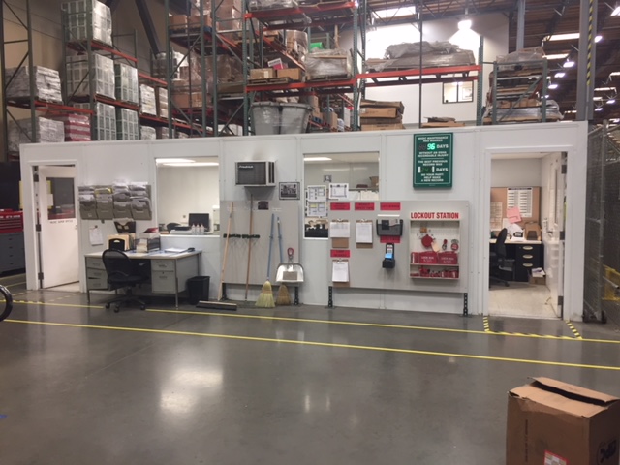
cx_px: 310
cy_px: 232
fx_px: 519
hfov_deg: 61.7
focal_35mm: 29
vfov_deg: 48.2
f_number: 2.2
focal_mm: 4.15
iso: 64
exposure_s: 1/30
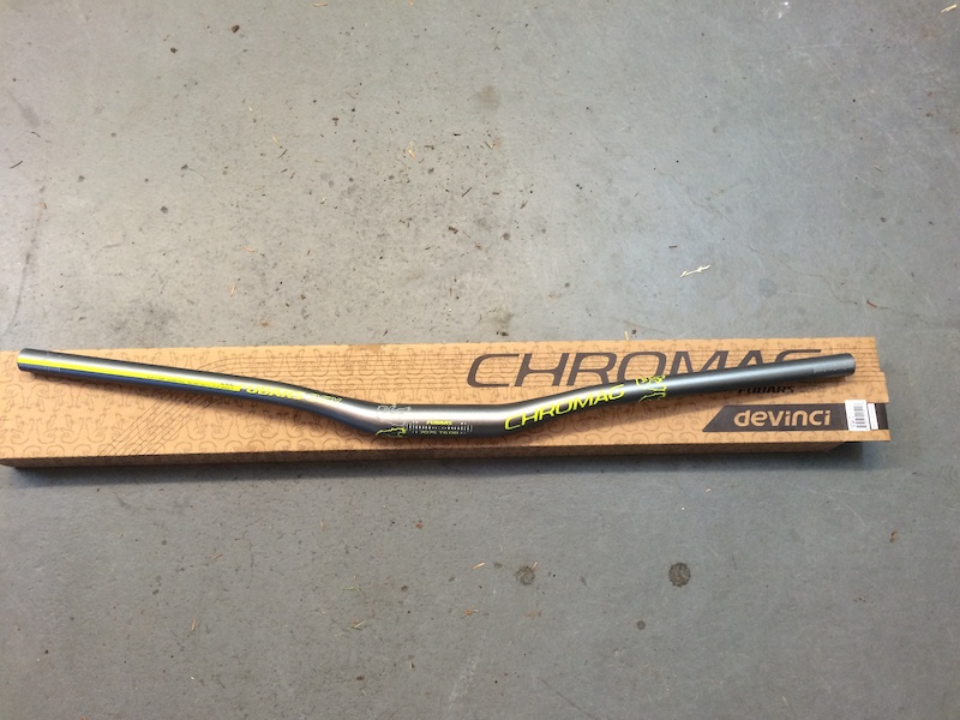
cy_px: 360
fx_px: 804
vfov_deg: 48.2
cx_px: 480
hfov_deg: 61.7
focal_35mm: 29
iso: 125
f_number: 2.2
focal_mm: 4.15
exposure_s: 1/30
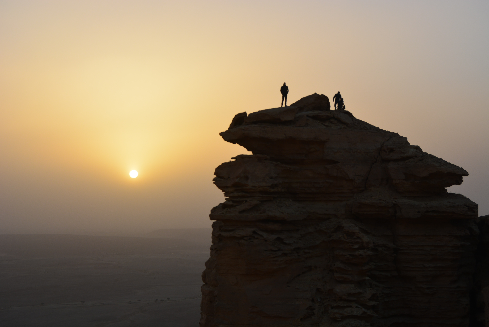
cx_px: 244
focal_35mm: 60
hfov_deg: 33.4
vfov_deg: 22.7
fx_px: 816
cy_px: 164
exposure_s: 1/250
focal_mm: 40
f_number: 8
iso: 200
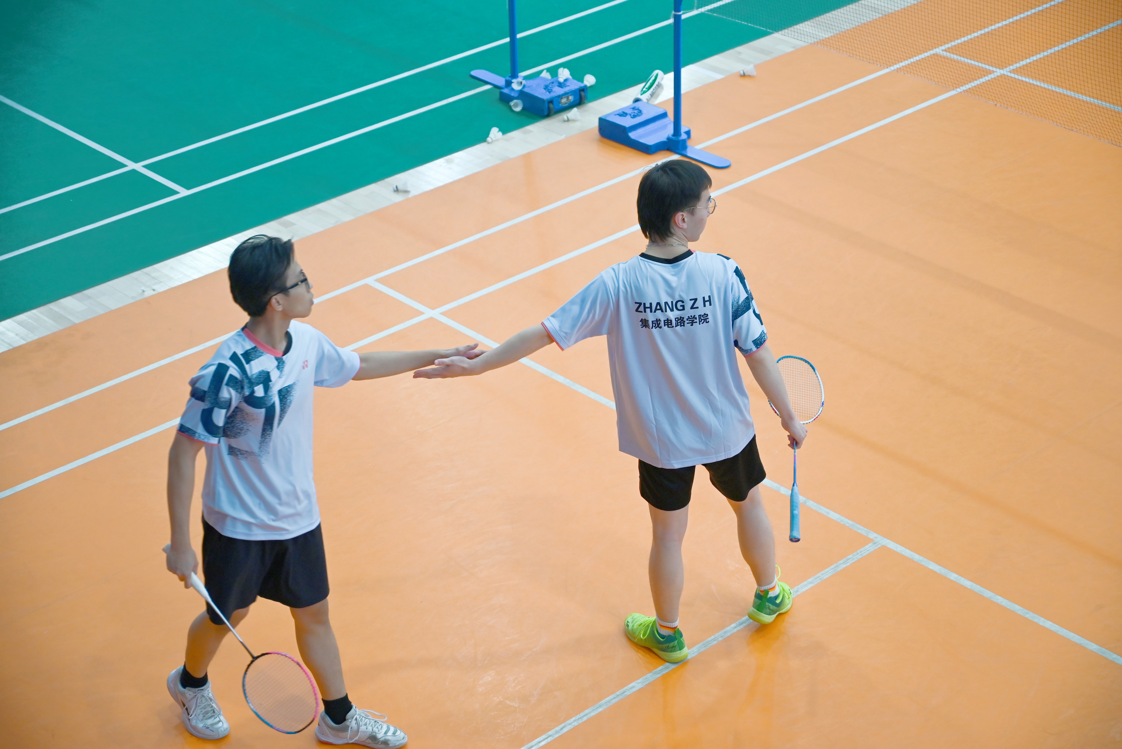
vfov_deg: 19.5
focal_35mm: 70
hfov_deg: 28.8
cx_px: 561
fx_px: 2182
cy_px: 374
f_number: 4
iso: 1000
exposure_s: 1/125
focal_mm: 70
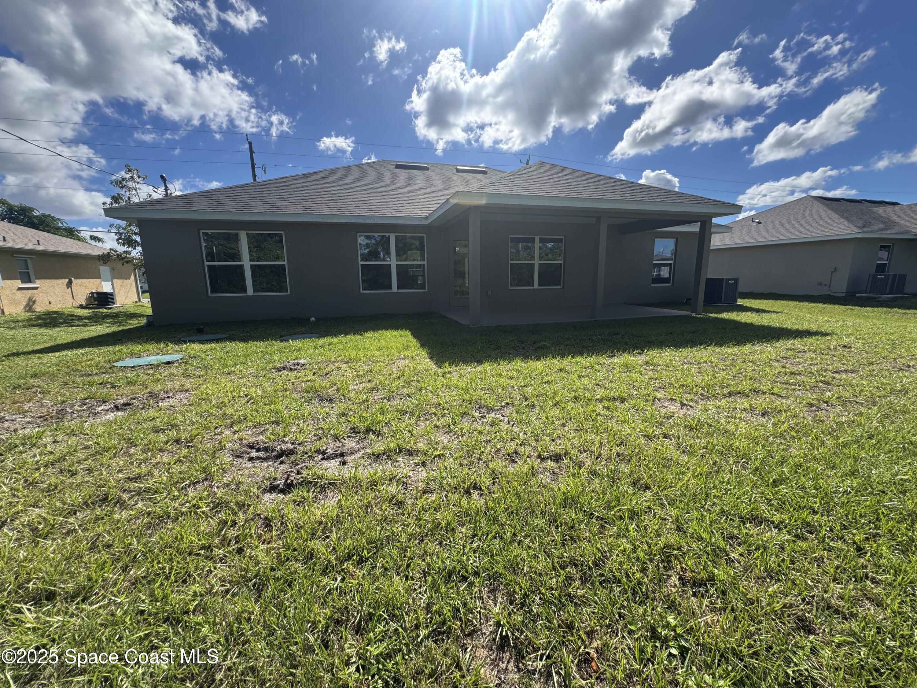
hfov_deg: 102.1
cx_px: 458
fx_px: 371
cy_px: 344
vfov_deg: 85.7
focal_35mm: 14
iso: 40
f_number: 2.2
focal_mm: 2.22
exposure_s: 1/1217
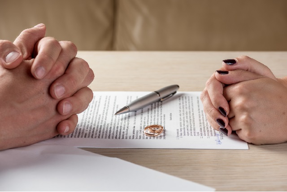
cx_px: 144
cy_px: 96
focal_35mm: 105
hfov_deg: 19.4
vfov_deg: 13.1
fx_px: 838
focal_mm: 105
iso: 100
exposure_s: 1/60
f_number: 8
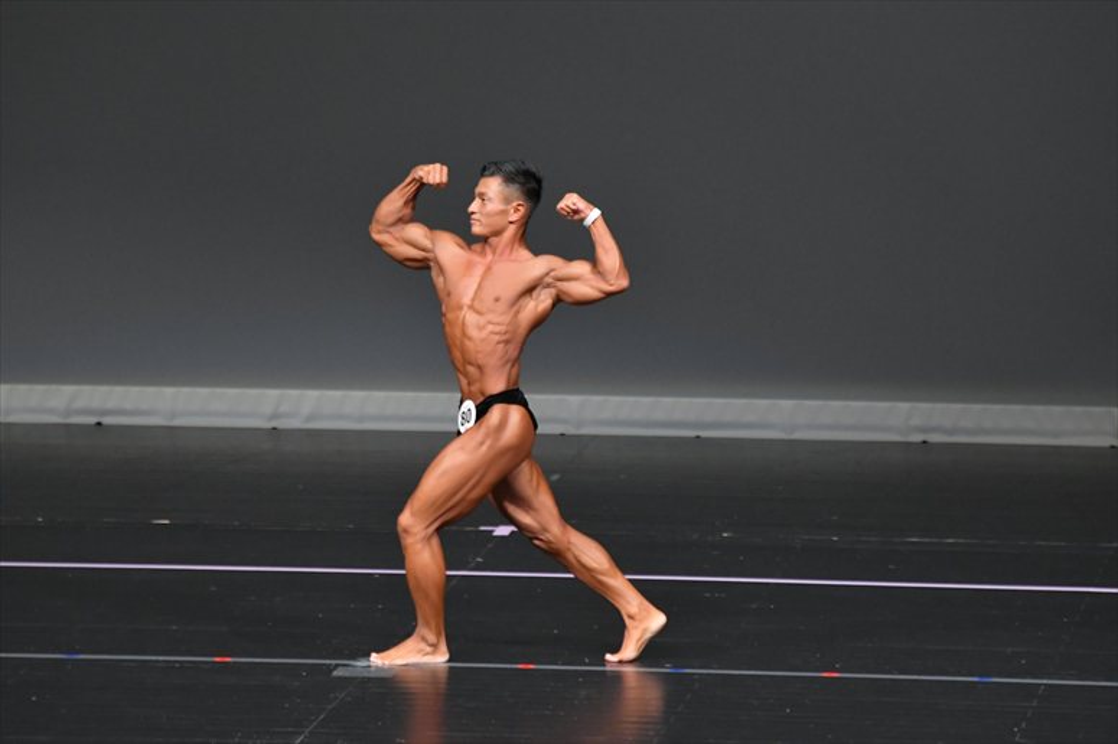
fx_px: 9778
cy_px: 372
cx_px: 559
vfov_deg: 4.4
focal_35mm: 315
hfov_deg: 6.5
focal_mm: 210
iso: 4000
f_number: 5.6
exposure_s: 1/400
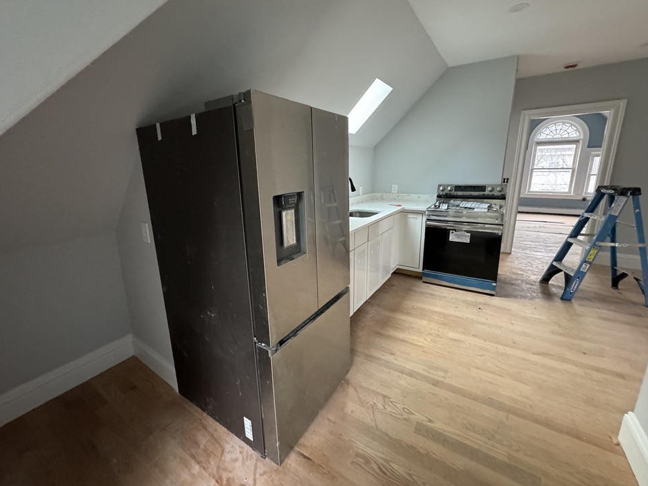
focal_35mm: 15
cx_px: 307
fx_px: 281
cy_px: 228
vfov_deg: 81.7
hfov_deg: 98.1
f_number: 2.2
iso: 1250
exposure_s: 1/60
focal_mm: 2.22
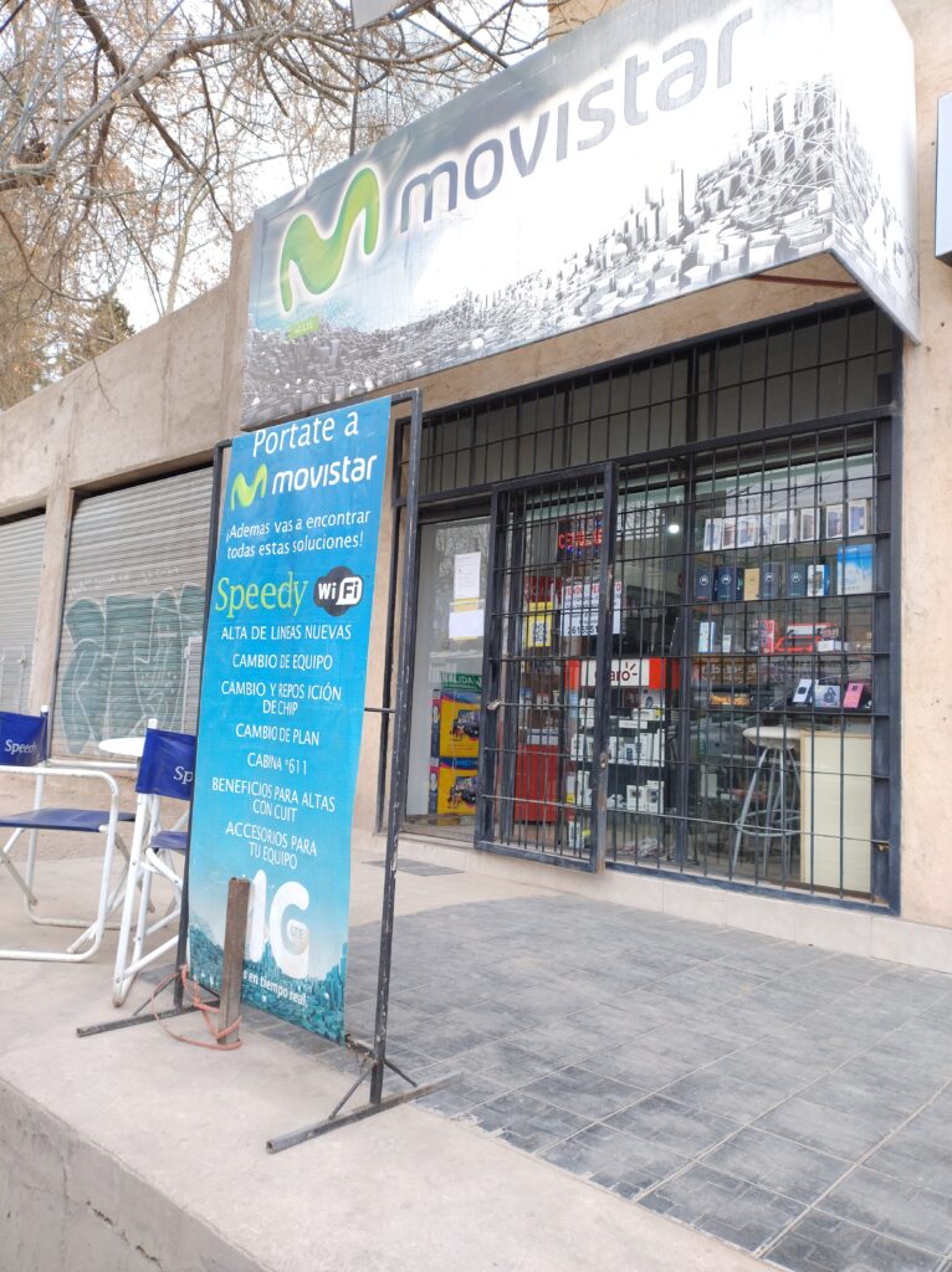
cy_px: 636
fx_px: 918
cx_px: 476
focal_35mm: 25
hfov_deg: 54.8
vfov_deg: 69.4
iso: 189
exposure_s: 1/100
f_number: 1.7
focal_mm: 4.71
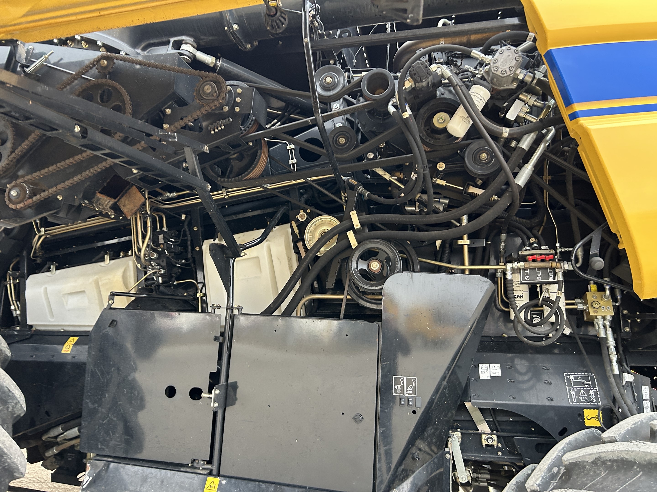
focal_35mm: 26
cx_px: 328
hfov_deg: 67.3
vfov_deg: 53.1
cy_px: 246
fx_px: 493
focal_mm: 5.7
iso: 250
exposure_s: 1/60
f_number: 1.5
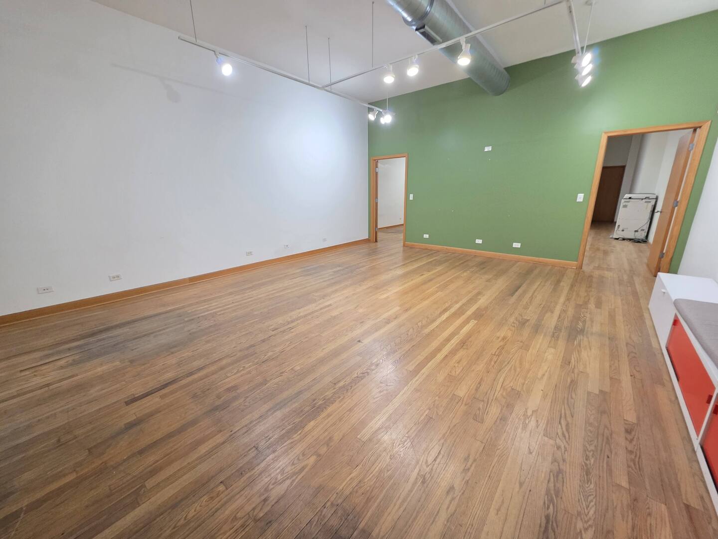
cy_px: 270
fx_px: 270
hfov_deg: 106.2
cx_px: 359
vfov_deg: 89.9
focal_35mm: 13
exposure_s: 1/60
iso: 400
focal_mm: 2.2
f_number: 1.9
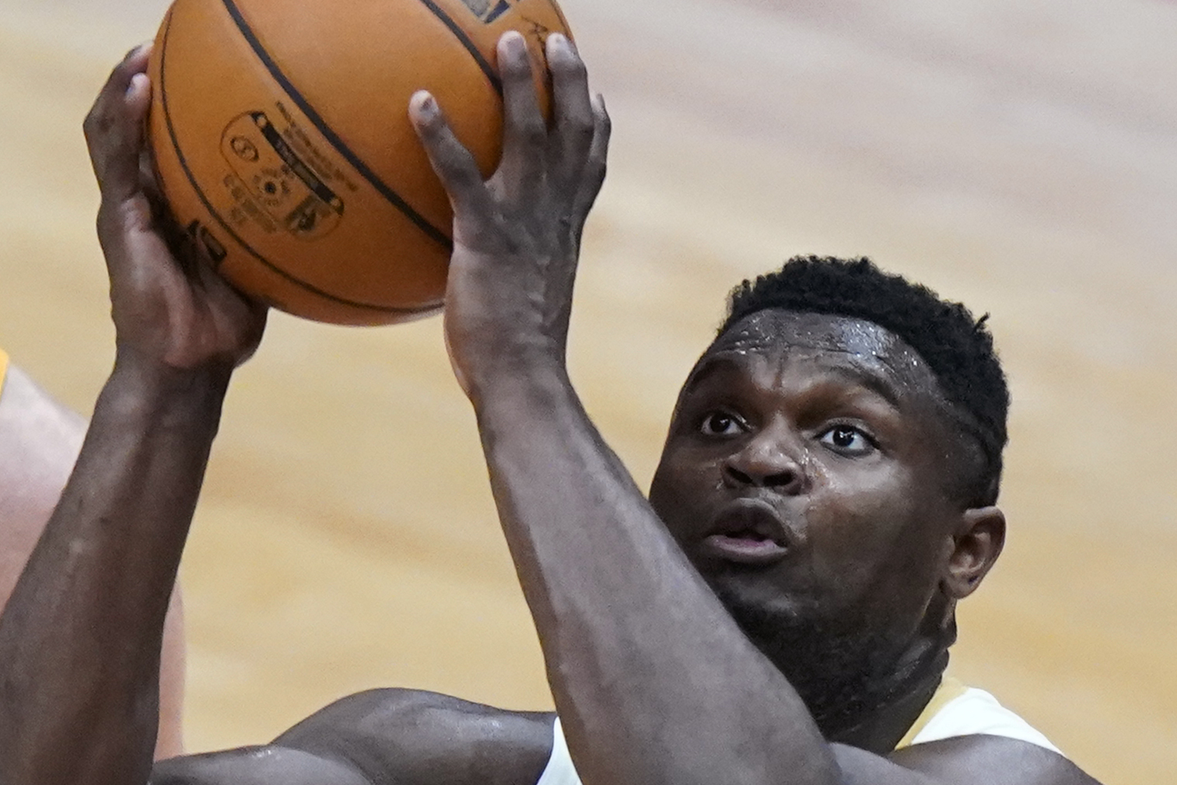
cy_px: 1159
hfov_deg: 0.9
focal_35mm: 2221
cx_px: 659
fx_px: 72616
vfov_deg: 0.6
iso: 8000
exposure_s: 1/2000
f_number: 4
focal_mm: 560
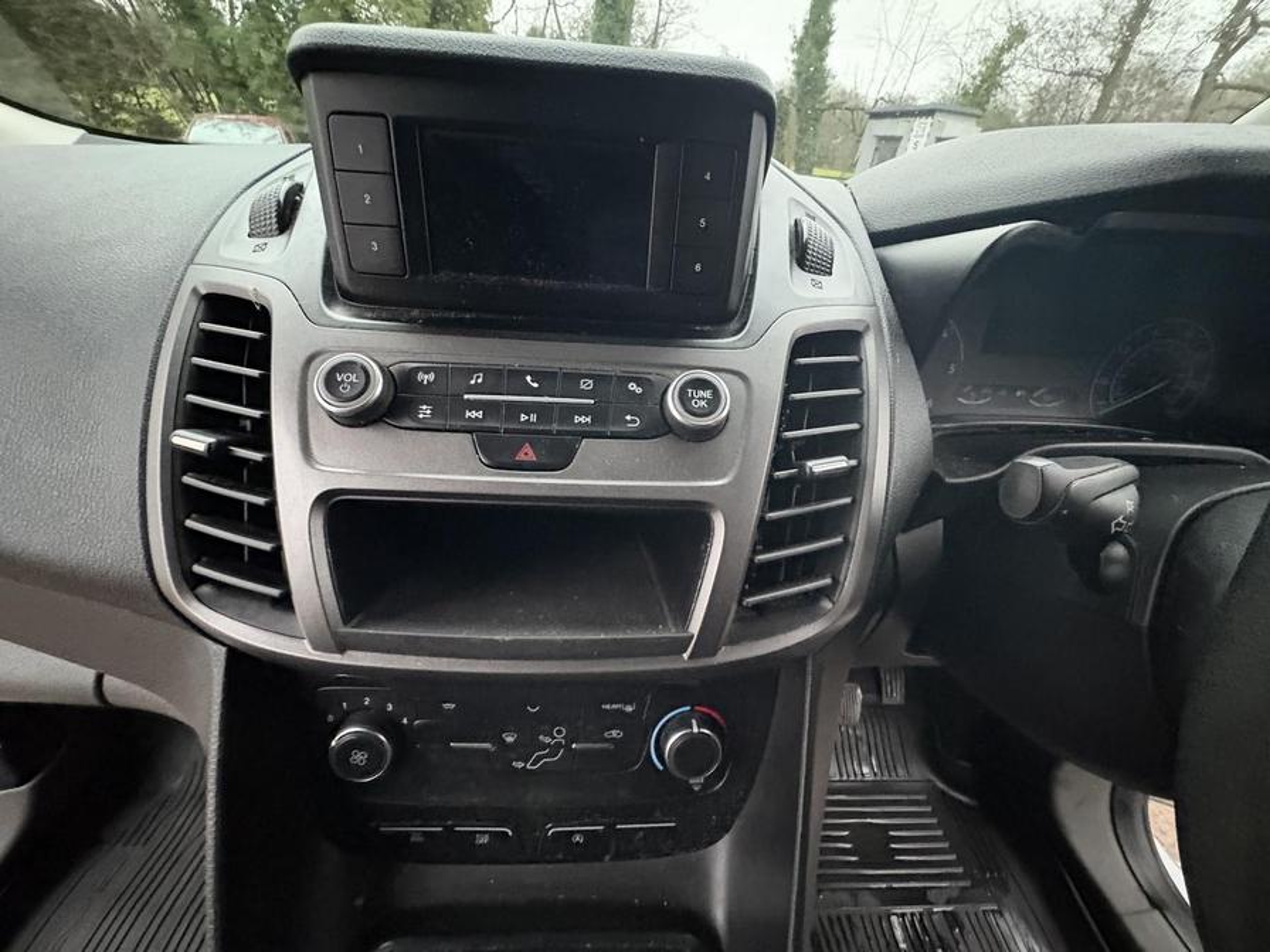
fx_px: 514
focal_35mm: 14
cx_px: 635
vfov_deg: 85.7
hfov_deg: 102.1
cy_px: 476
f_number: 2.2
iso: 1250
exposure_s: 1/30
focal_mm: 2.22
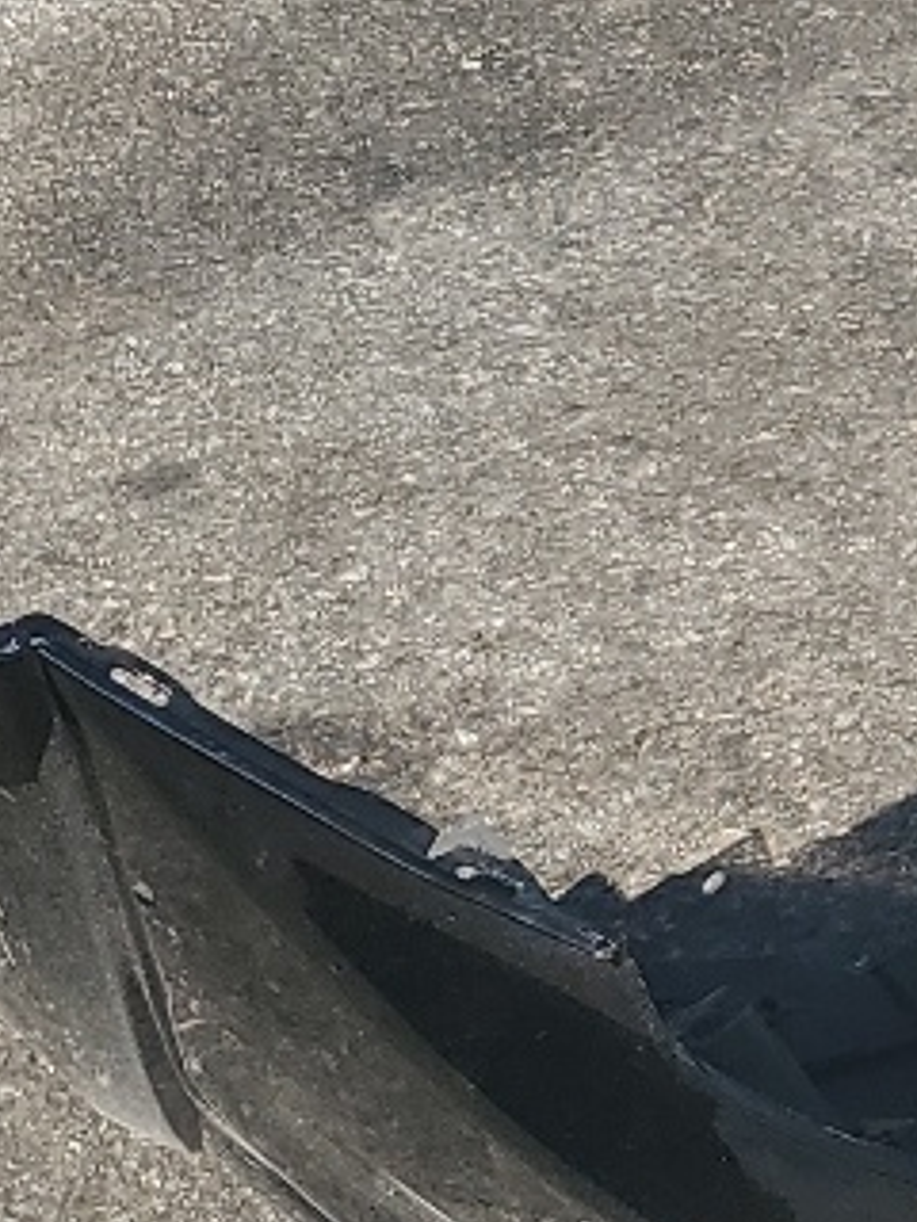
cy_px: 206
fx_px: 4592
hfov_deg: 10.4
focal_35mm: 130
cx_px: 1868
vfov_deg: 15.1
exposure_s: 1/1667
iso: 50
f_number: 1.5
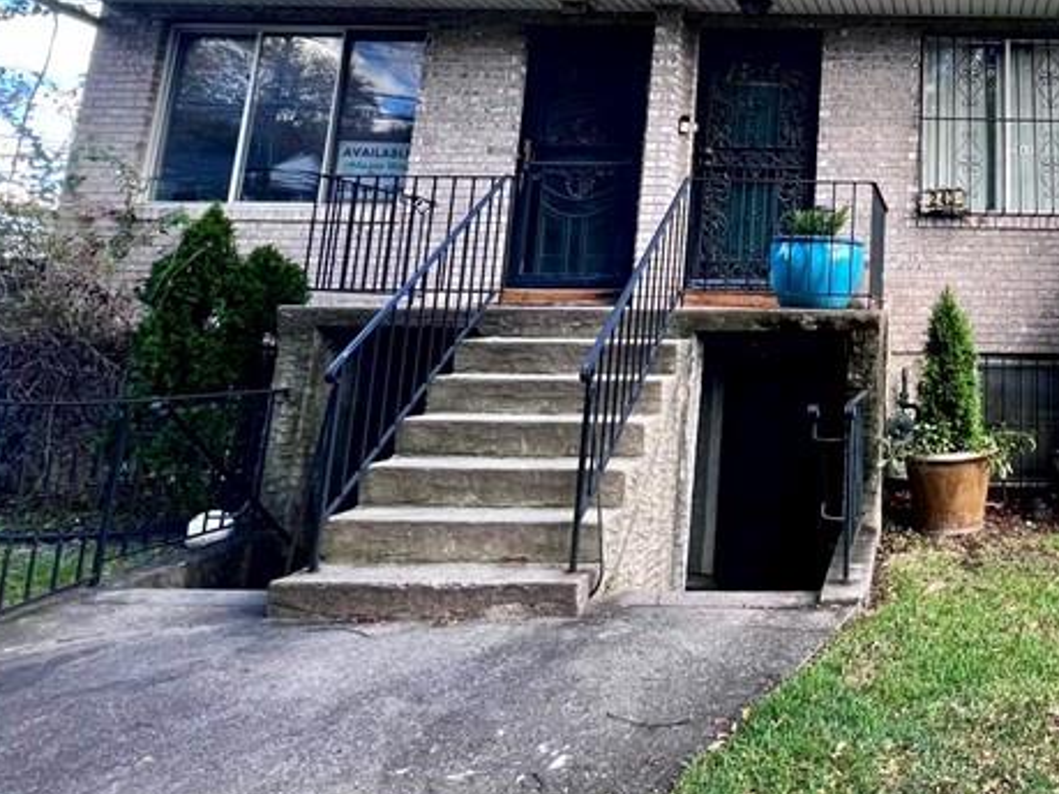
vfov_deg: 45.0
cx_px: 964
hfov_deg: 53.5
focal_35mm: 29
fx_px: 887
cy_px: 125
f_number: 1.8
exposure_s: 1/117
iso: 32
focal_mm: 1.57
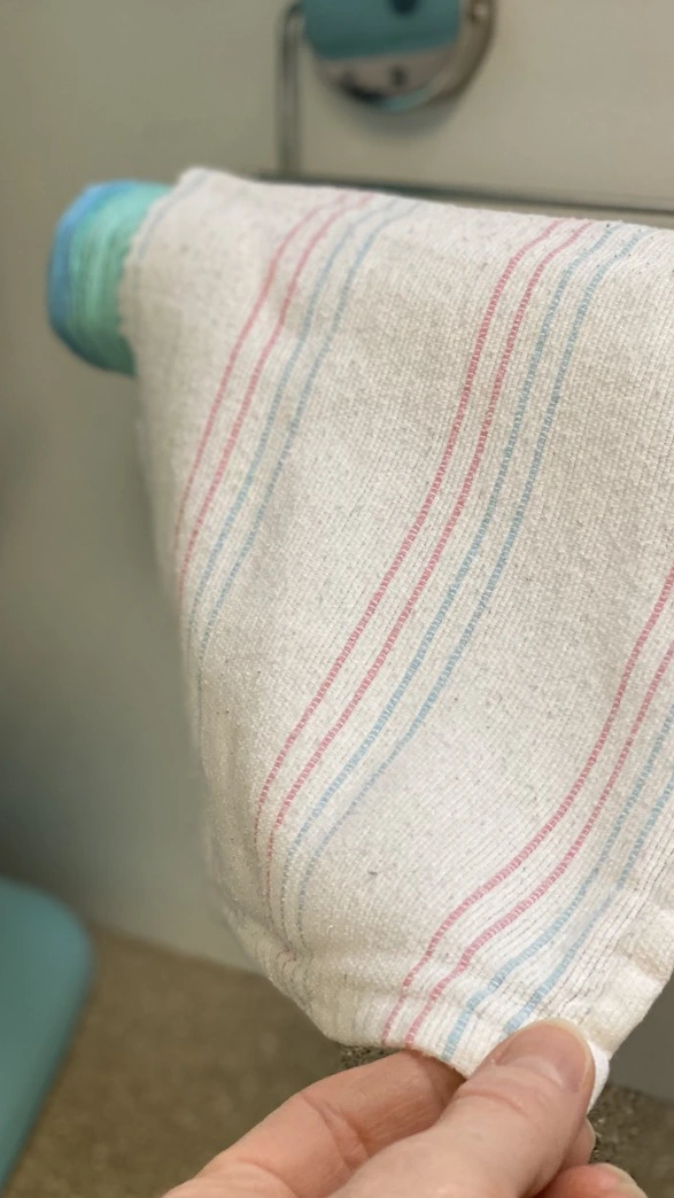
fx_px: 2415
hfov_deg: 15.9
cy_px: 600
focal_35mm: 76
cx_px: 423
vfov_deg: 27.9
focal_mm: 6
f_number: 2
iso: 160
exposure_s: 1/120
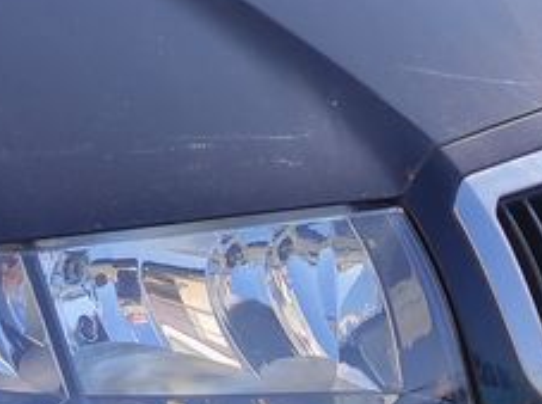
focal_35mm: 113
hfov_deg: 17.0
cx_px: -36
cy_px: 167
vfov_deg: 13.0
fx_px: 1765
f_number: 1.89
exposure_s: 1/2225
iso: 100
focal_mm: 5.43
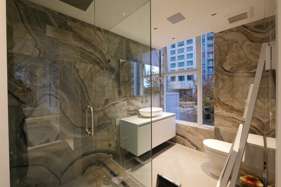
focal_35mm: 14
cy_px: 94
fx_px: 109
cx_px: 140
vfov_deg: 81.3
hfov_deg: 104.2
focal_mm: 7
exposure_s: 1/60
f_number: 4
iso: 2500
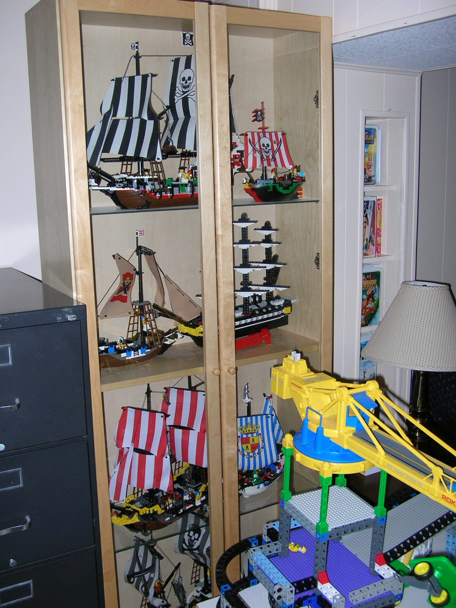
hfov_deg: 34.3
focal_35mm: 42
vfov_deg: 44.8
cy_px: 304
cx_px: 228
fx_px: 738
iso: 50
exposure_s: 1/60.1
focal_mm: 6.9
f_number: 2.8
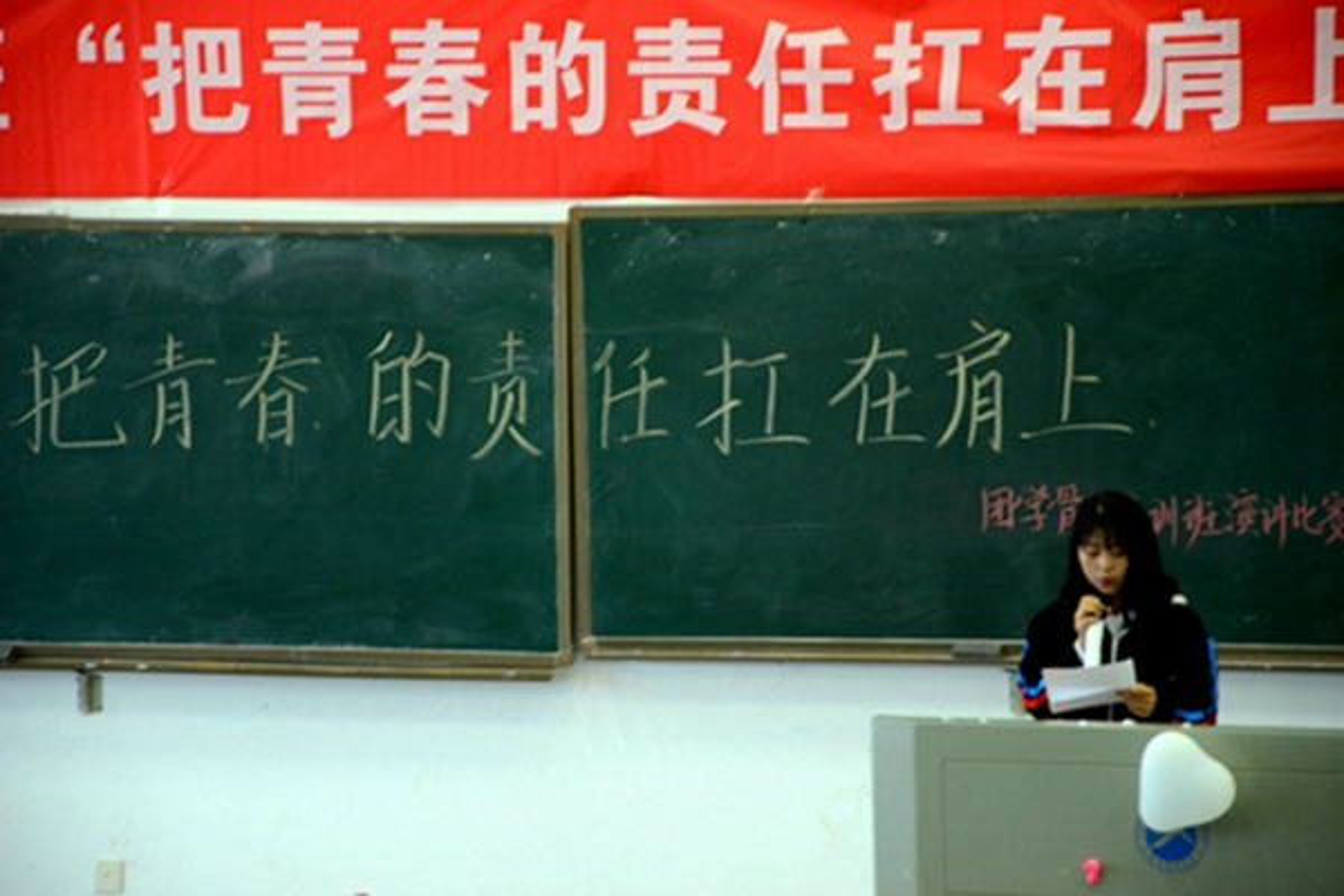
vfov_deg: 8.7
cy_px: 448
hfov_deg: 13.0
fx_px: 5880
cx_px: 672
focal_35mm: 158
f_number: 5.6
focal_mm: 105
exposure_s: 1/20
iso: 800
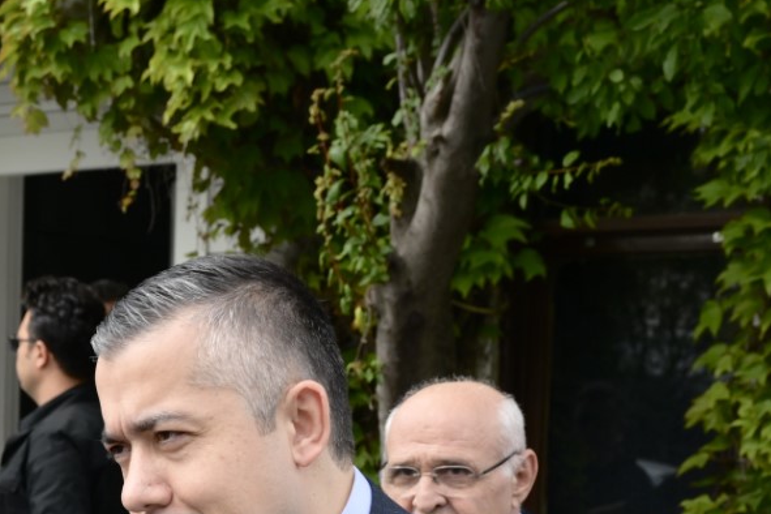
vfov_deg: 13.7
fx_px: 2056
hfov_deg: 19.8
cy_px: 686
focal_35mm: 96
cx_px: -180
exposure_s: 1/200
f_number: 5.6
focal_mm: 35
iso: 100
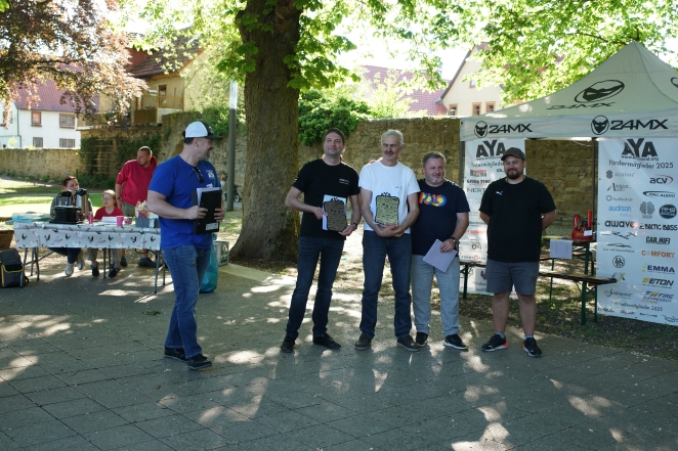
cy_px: 230
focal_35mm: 37
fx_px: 697
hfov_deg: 51.9
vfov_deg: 35.9
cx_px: 342
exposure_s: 1/250
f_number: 4.5
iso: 500
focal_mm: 35
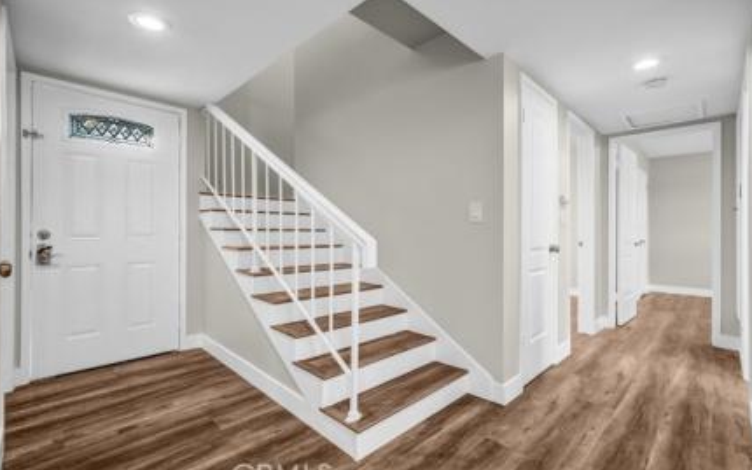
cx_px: 367
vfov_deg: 71.3
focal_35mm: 16
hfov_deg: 97.8
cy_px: 231
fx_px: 328
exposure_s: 1/5
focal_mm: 10
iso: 400
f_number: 9
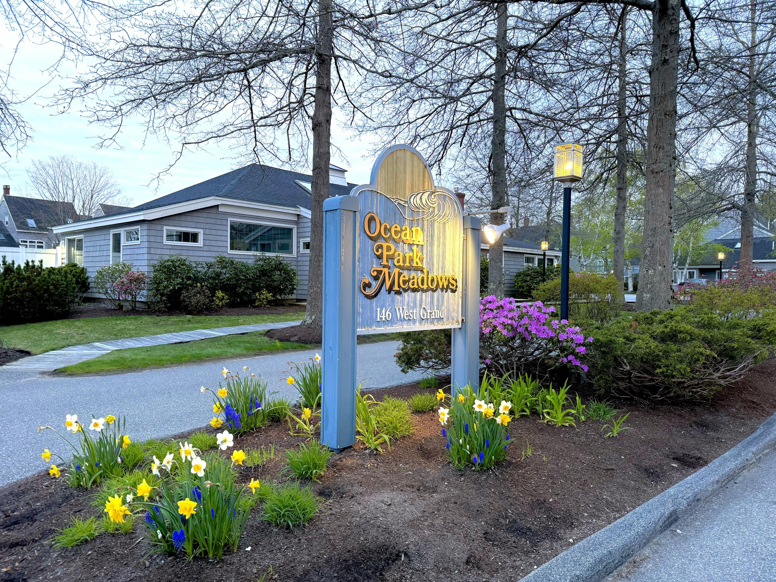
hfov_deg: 71.6
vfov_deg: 56.8
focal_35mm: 24
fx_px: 538
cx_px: 388
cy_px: 291
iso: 200
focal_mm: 6.76
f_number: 1.78
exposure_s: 1/60
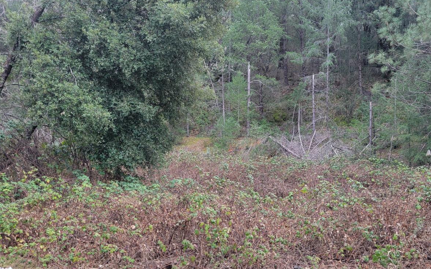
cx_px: 257
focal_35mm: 35
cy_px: 190
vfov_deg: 35.7
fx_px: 411
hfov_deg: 55.0
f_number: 1.8
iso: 40
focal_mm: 5.4
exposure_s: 1/219
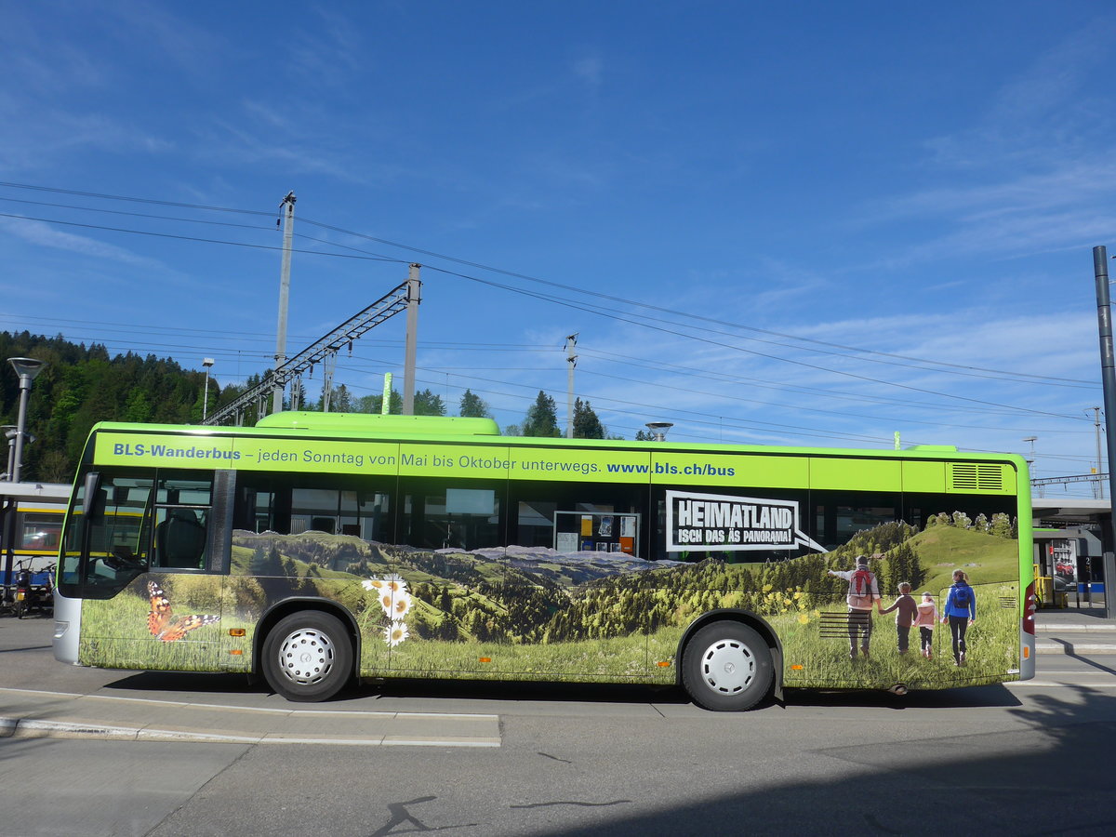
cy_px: 418
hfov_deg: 58.4
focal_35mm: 31
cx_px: 558
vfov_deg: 45.4
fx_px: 999
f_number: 3.2
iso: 80
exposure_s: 1/1600
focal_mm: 6.5
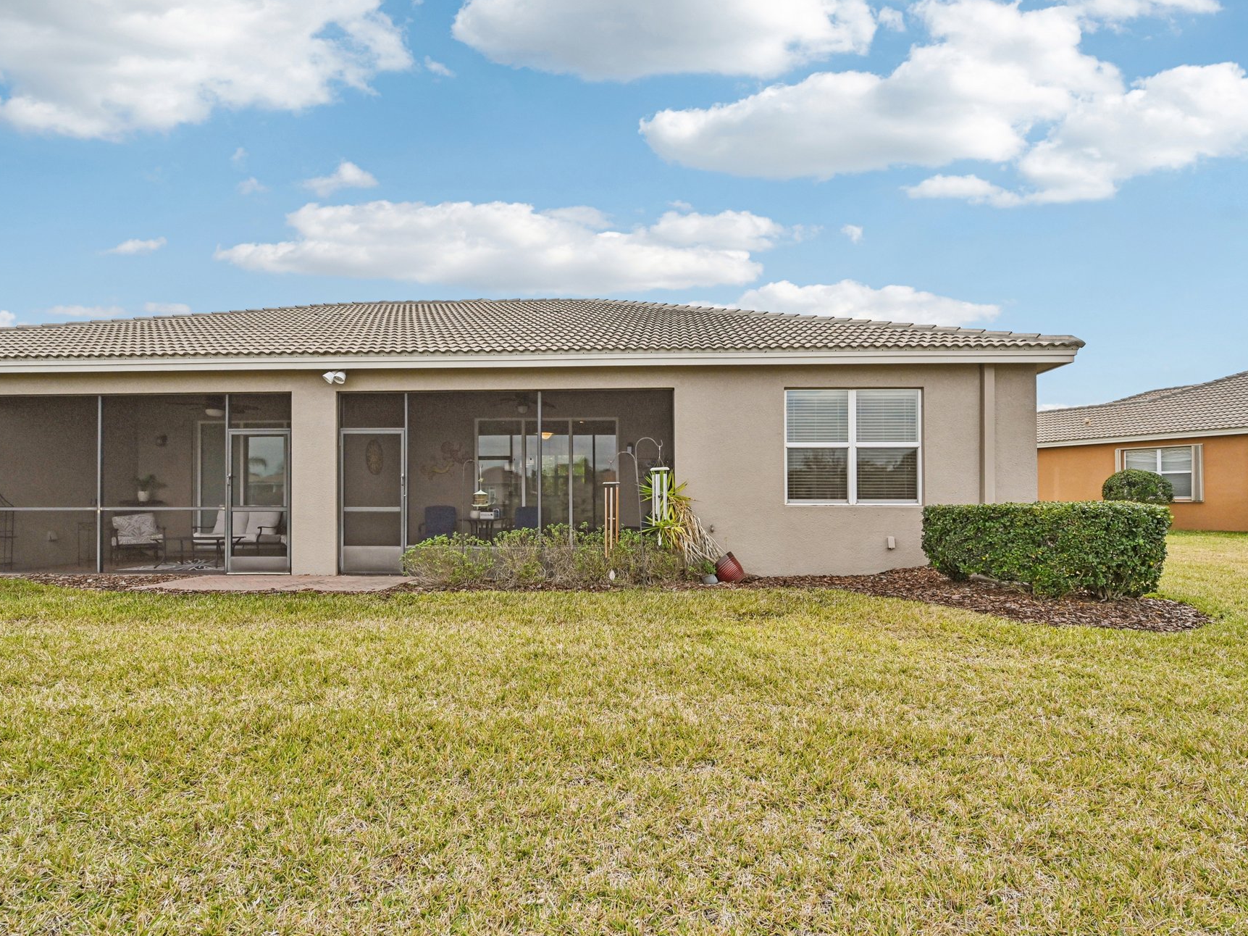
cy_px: 445
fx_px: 577
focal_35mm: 16
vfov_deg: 78.0
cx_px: 650
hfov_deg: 94.4
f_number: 8
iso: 400
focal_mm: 14
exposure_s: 1/1250
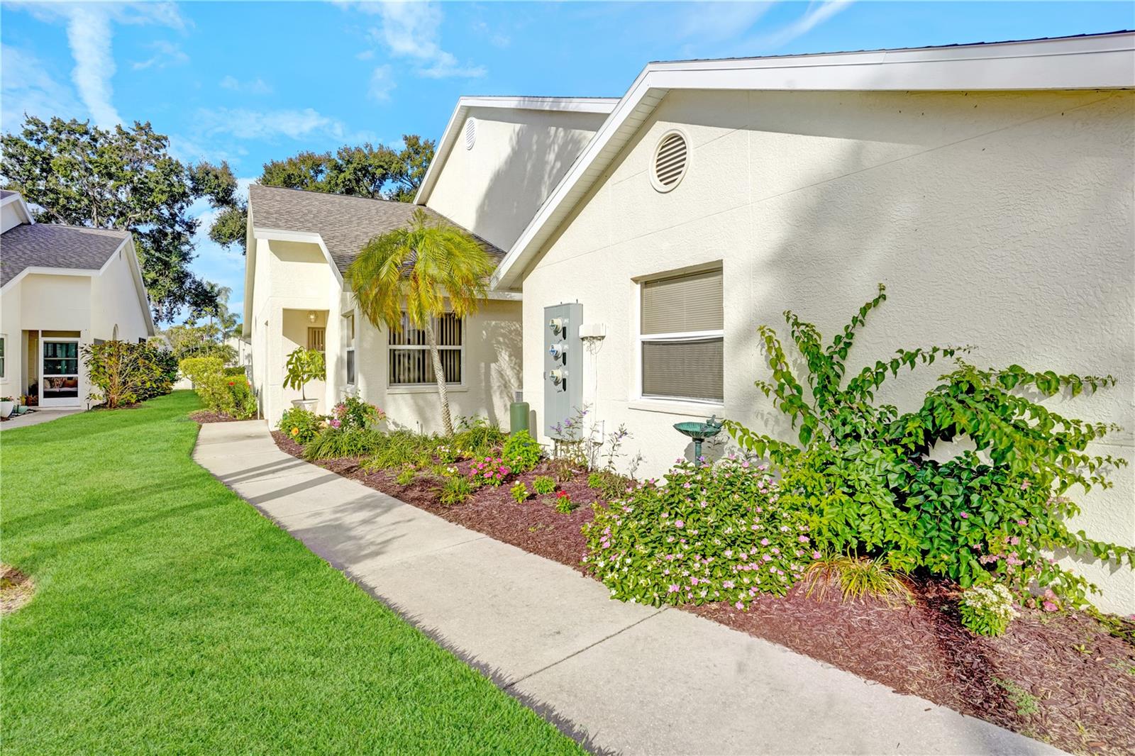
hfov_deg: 90.0
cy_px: 378
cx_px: 568
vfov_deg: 67.4
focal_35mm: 18
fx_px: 567
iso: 50
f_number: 8
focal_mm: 18
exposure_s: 1/60
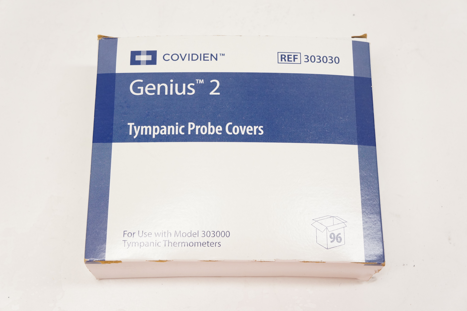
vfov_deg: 25.7
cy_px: 156
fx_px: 680
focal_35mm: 52
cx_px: 234
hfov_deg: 37.9
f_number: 7.1
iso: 800
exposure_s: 1/100
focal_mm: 35
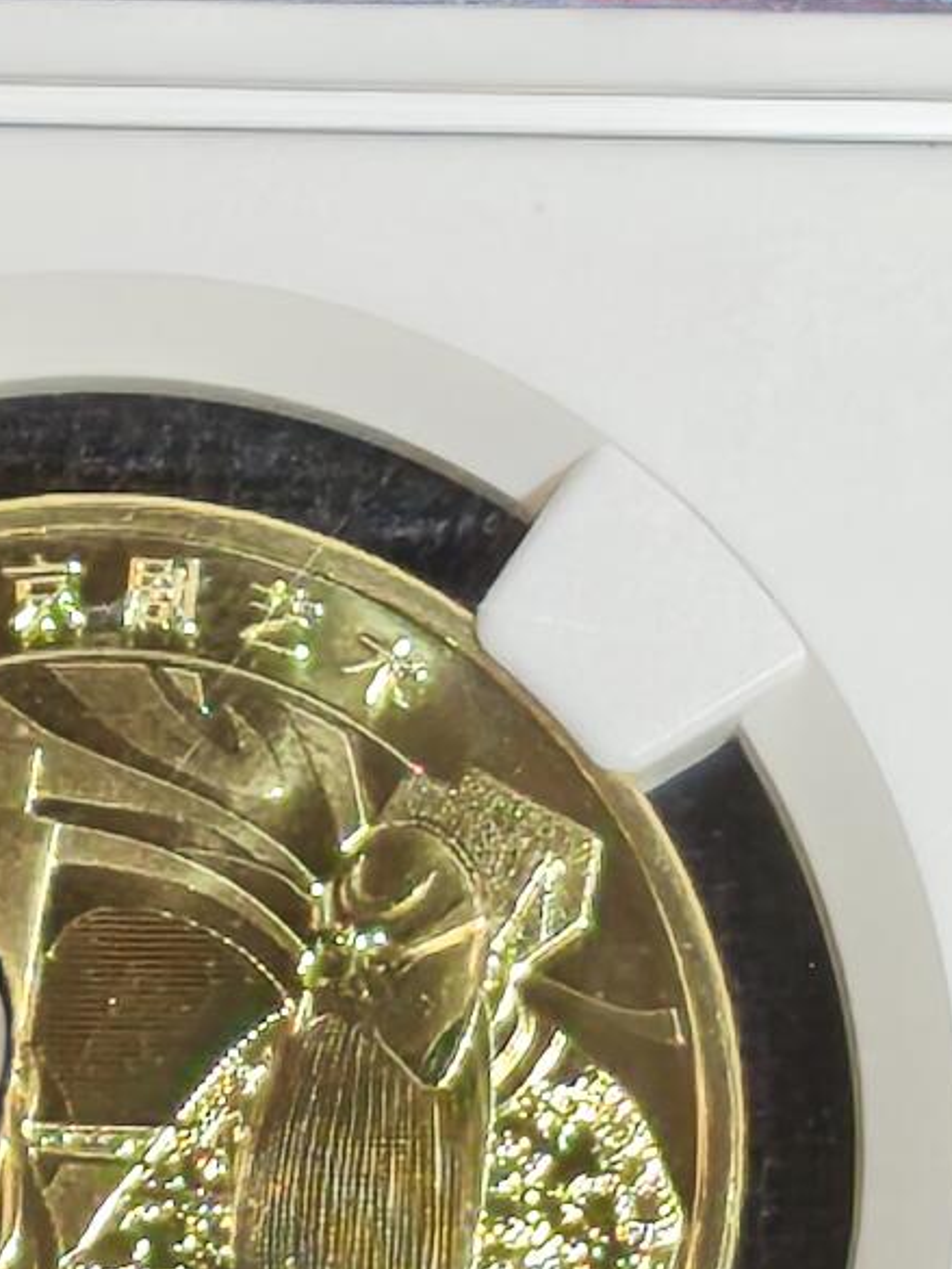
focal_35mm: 366
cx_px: 87
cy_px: 590
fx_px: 13416
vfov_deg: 5.4
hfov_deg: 4.1
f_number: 1.5
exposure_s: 1/349
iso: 50
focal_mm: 4.94
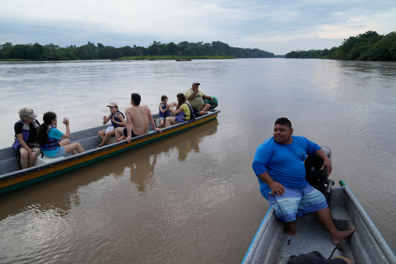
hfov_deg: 73.8
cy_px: 132
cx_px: 198
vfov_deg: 53.1
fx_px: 264
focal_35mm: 24
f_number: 2.8
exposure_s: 1/160
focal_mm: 24
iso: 200
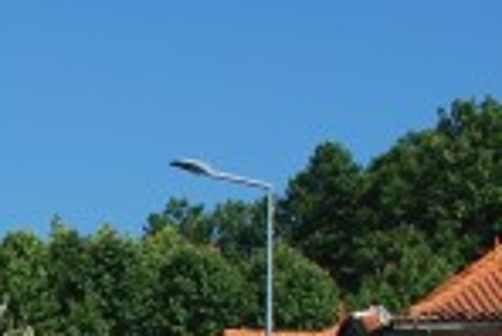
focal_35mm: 211
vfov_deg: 6.2
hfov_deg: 9.1
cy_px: 847
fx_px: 2945
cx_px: -536
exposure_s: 1/250
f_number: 8
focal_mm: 26
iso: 100
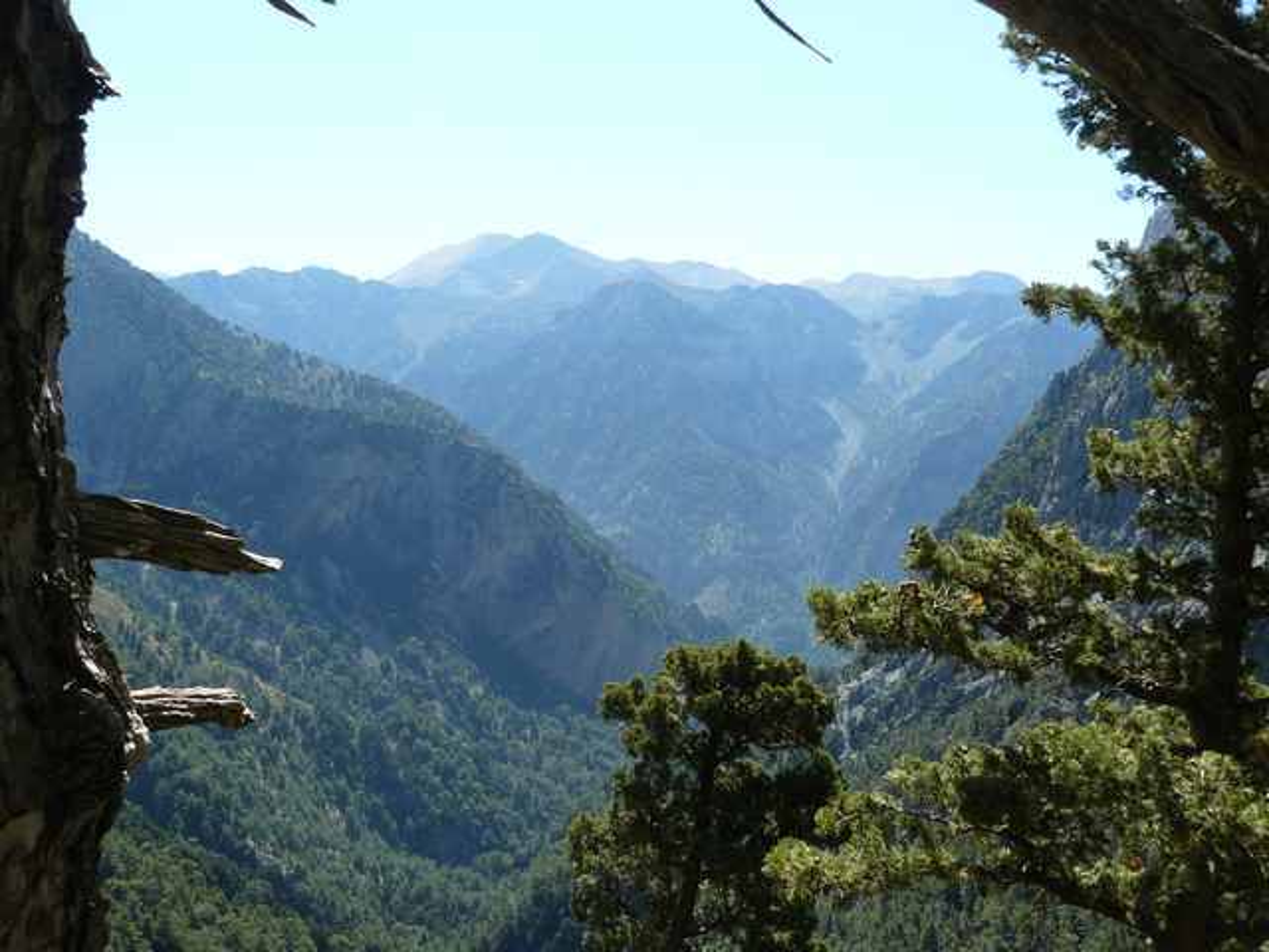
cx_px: 634
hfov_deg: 51.4
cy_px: 476
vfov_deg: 39.7
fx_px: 1320
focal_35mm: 36
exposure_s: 1/250
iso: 100
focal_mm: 6
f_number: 5
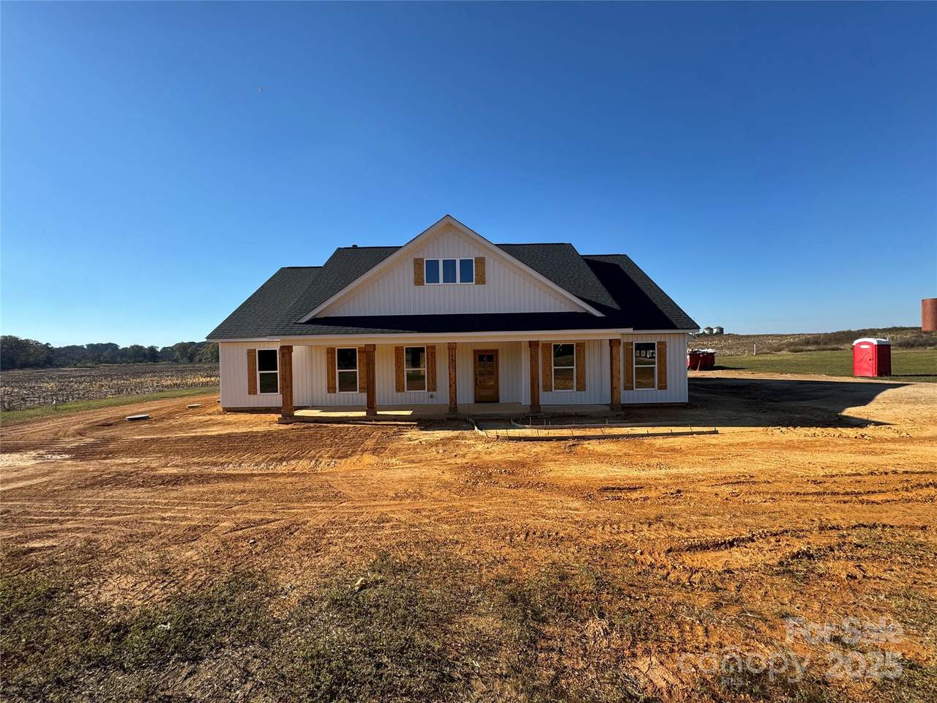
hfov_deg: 102.1
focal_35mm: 14
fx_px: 379
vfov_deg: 85.7
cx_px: 468
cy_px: 352
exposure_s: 1/1236
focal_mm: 2.22
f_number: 2.2
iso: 40
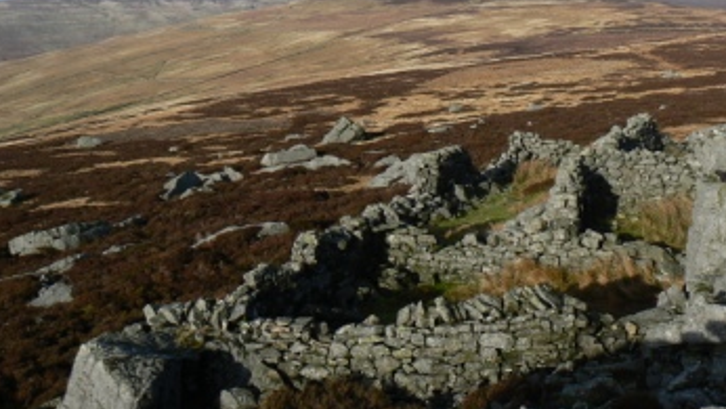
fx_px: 944
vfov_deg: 24.3
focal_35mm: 49
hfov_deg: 41.9
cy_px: 128
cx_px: 441
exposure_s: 1/400
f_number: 5.6
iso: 80
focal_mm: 6
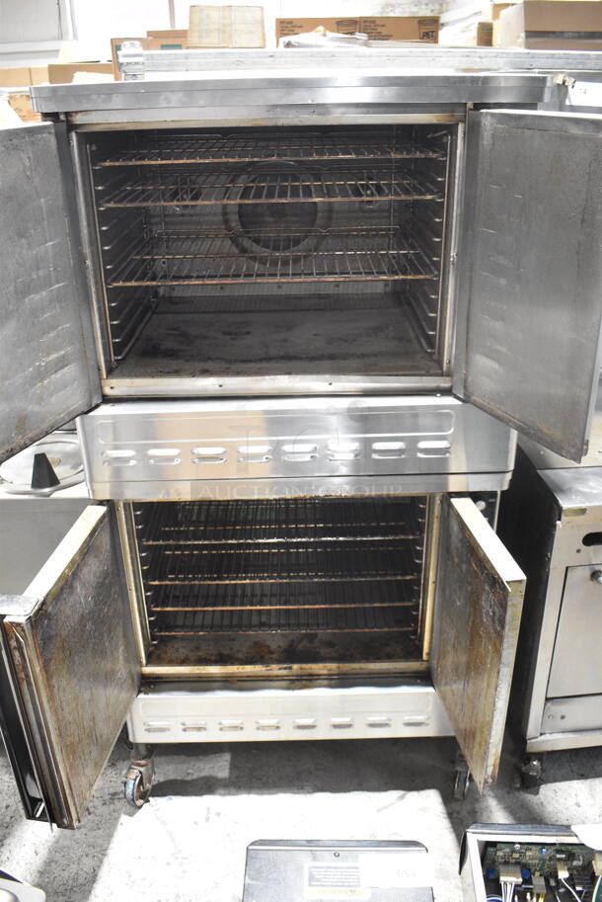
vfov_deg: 61.9
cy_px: 451
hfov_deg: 43.7
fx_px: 751
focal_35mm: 30
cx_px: 301
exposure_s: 1/30
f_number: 3.8
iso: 2200
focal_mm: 20
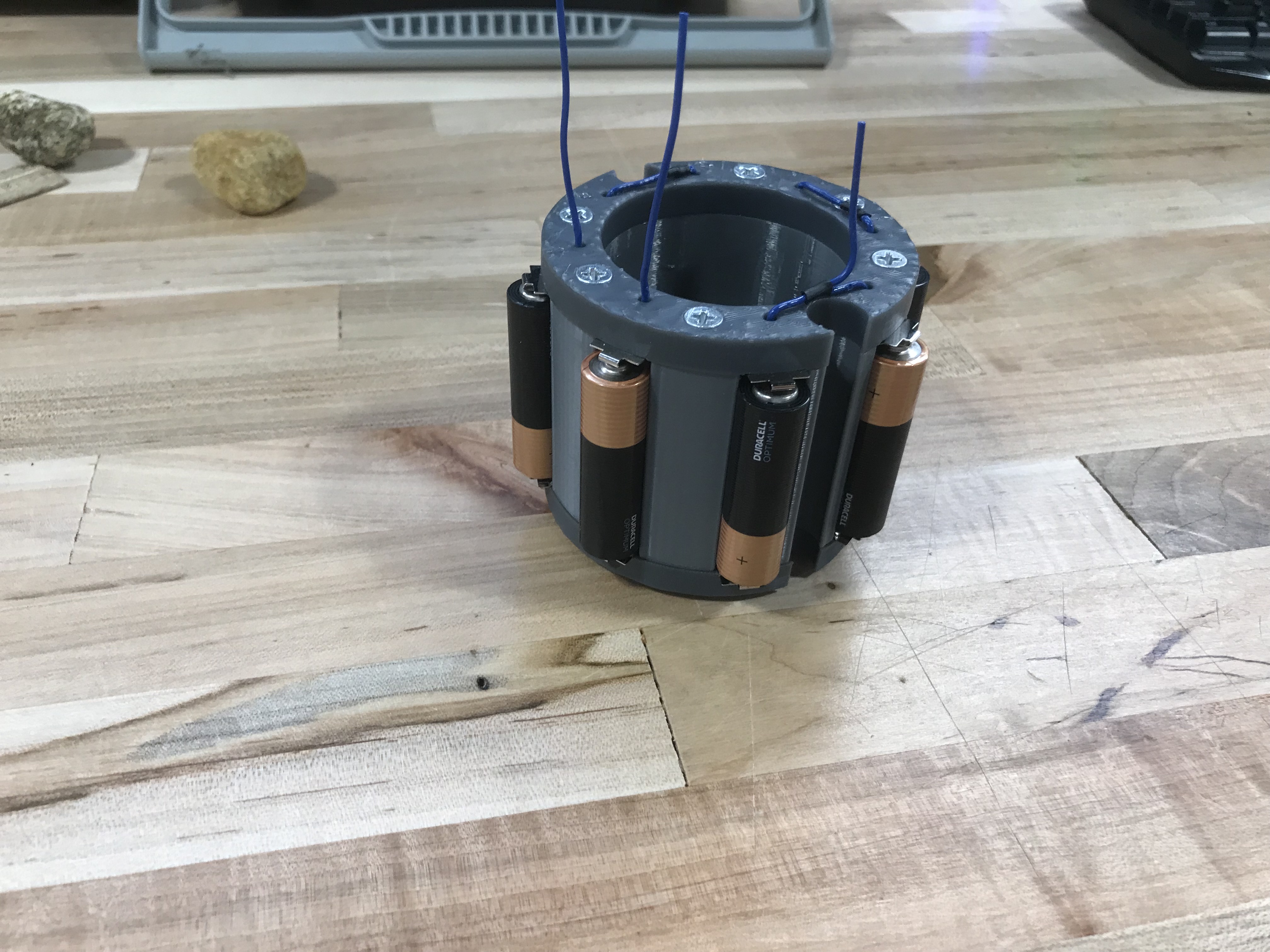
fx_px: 1027
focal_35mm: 28
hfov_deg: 63.4
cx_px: 635
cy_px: 476
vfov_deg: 49.7
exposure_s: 1/40
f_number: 1.8
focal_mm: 3.99
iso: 25
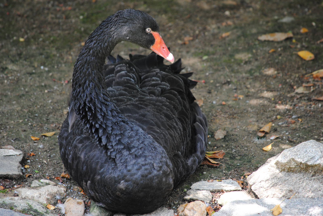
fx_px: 3638
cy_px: 108
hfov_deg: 5.1
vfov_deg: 3.4
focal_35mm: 405
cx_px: 162
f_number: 5.6
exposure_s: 1/160
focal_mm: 270
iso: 400
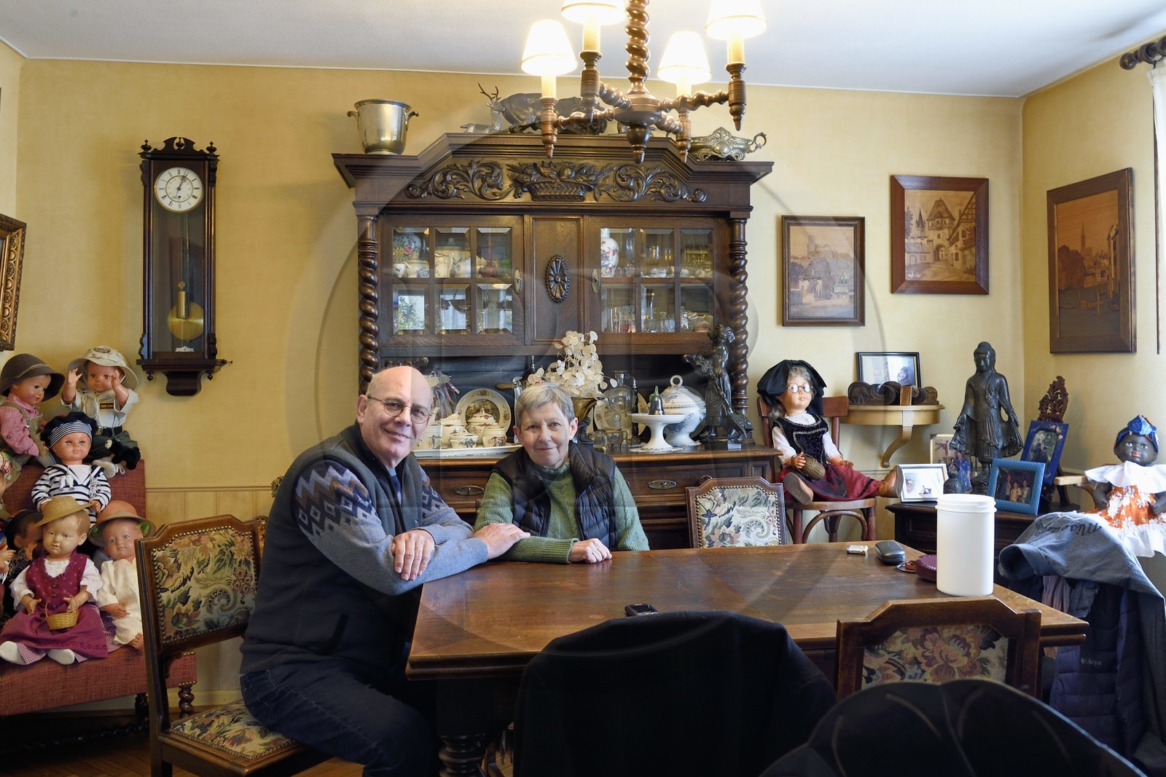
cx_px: 583
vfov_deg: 45.0
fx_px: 939
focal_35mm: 29
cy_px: 388
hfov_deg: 63.7
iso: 1000
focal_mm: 29
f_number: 10
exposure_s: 1/6
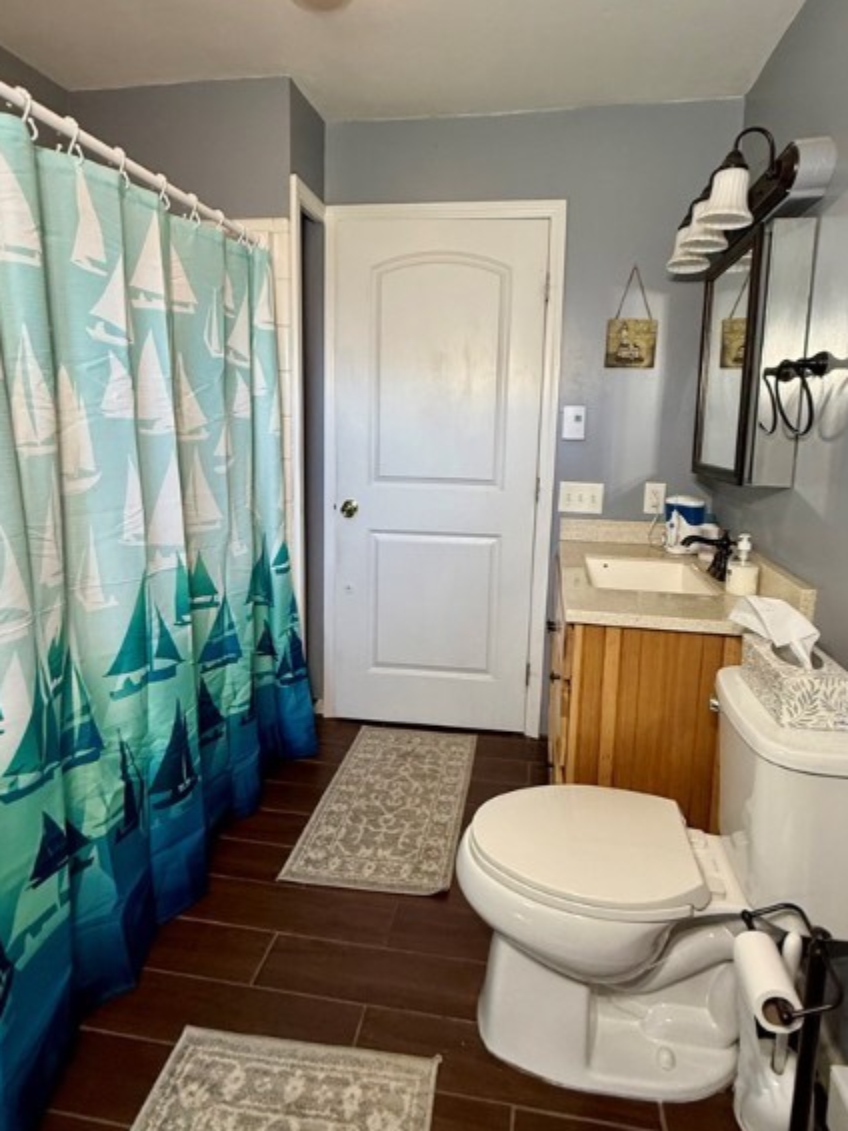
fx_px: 621
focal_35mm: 19
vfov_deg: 84.4
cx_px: 438
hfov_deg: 68.6
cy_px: 510
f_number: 2.2
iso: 200
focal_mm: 2.22
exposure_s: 1/99
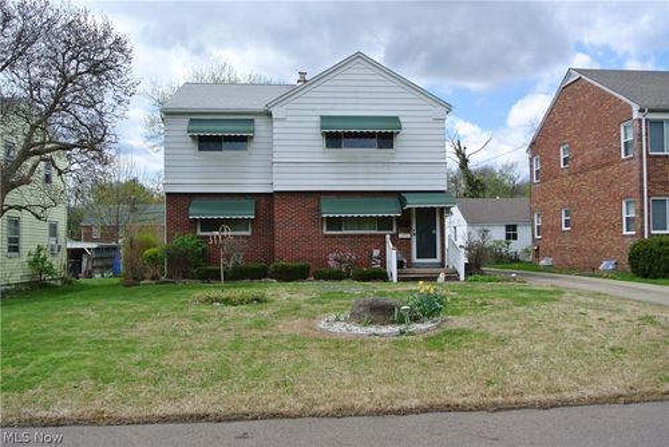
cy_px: 224
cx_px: 334
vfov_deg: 37.9
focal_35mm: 35
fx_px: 651
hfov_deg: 54.4
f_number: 4.5
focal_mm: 13.1
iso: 100
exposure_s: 1/640
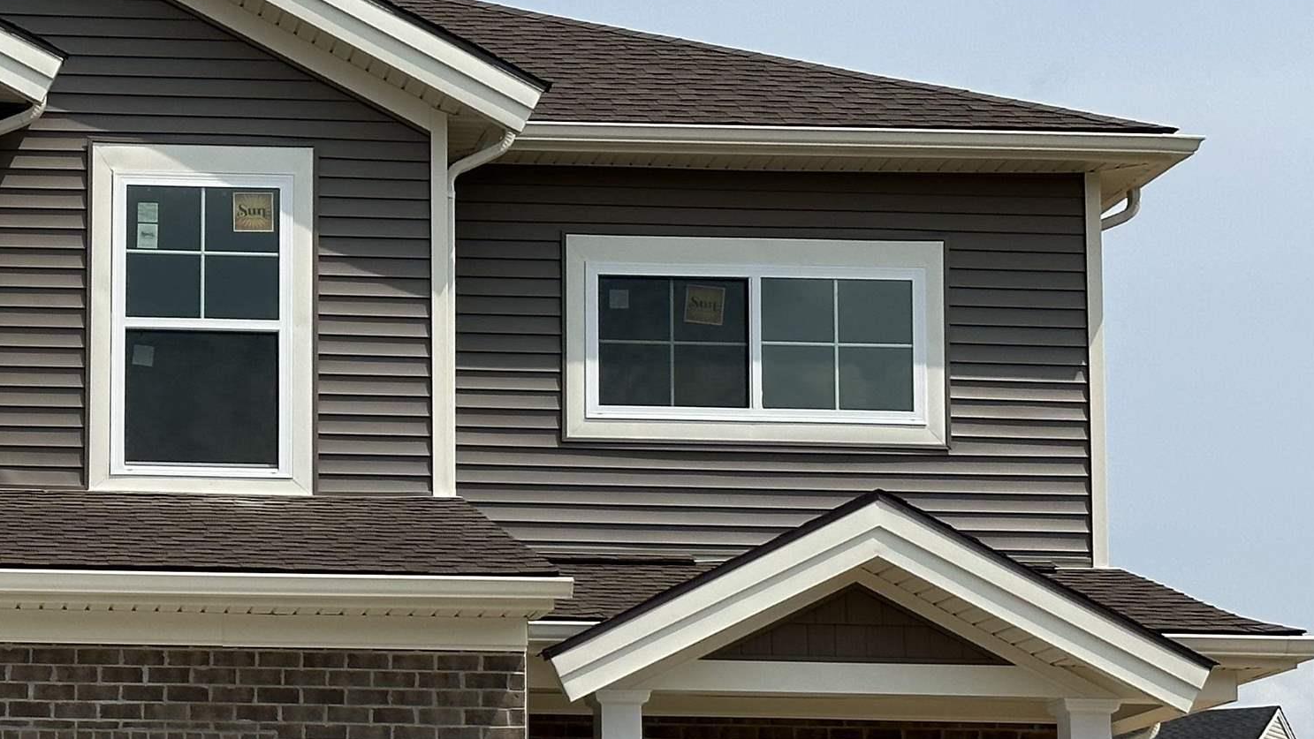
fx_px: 3764
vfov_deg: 11.2
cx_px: 39
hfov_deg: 19.3
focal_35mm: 108
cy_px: 607
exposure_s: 1/6623
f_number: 1.78
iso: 64
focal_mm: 6.86
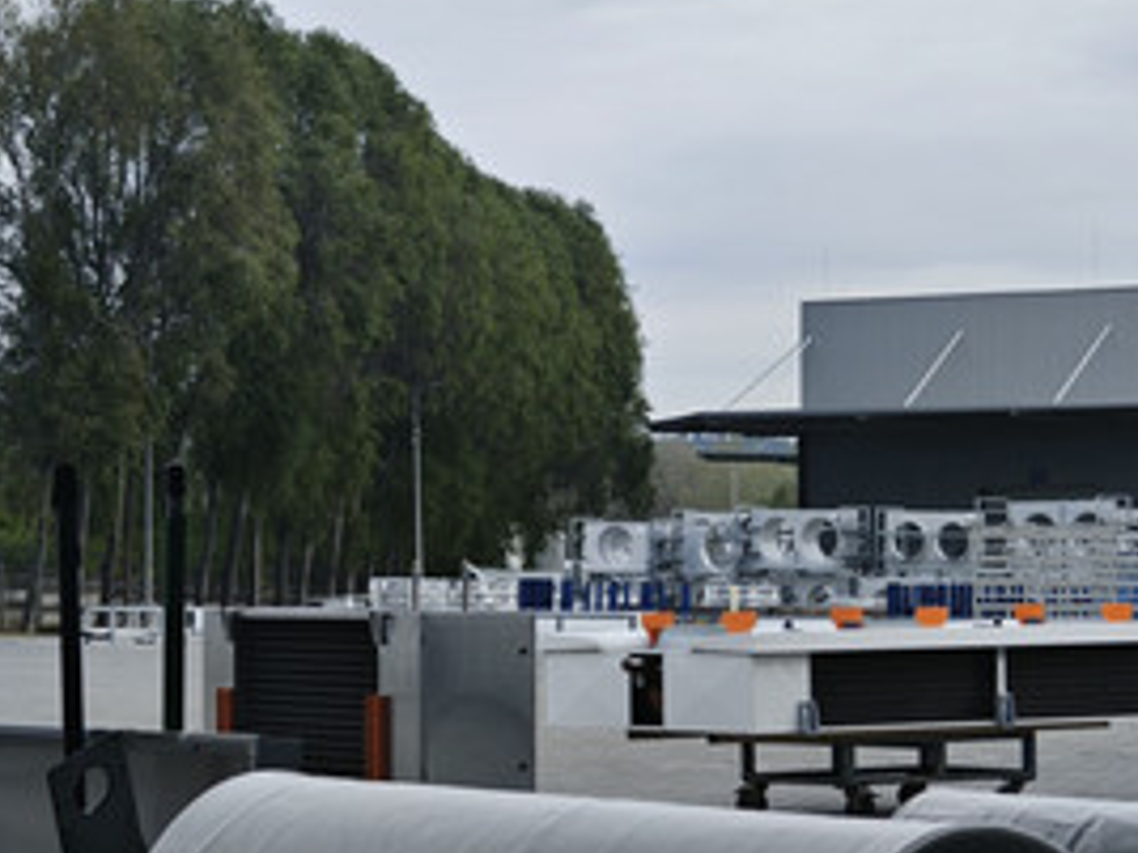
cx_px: 471
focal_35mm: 140
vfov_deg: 10.6
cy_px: 499
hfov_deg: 14.1
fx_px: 4602
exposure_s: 1/505
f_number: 2
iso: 50
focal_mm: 7.06
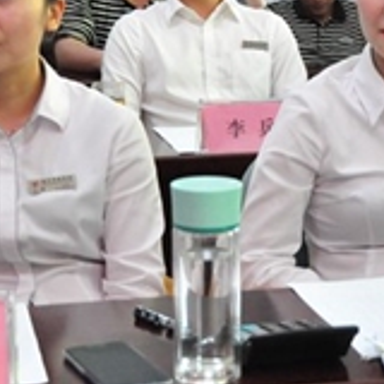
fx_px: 1347
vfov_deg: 16.1
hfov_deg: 16.2
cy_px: 71
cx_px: 235
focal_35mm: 107
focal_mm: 27
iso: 3200
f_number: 4
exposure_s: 1/160
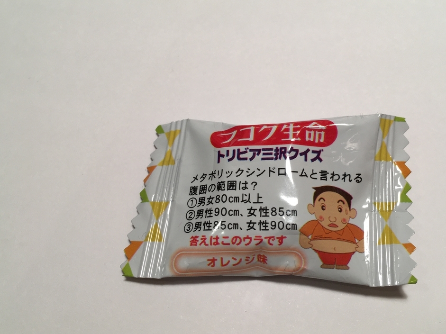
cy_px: 169
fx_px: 477
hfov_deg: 50.1
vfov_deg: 38.6
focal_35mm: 37
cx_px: 246
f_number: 2.2
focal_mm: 4.15
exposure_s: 1/120
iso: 40
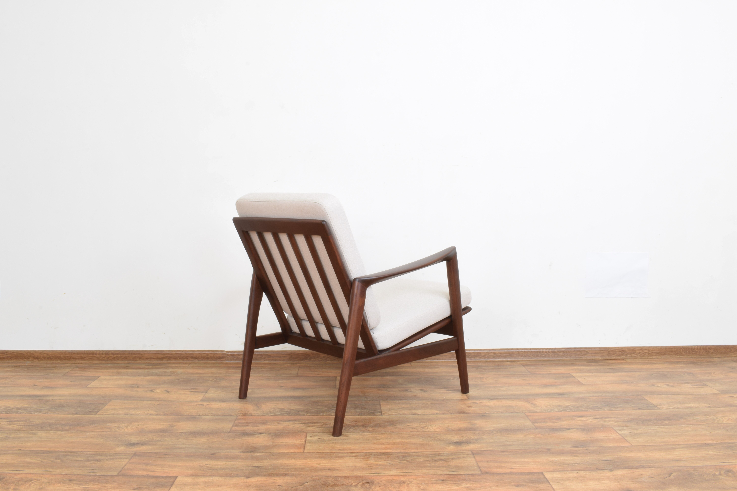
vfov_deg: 41.7
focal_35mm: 32
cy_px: 246
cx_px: 368
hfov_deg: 59.5
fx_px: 645
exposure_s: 5
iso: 100
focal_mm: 21
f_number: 25
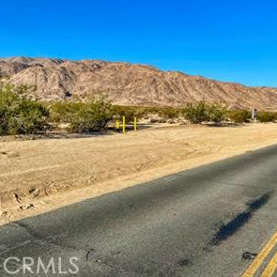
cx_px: 162
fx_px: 317
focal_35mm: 35
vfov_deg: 47.1
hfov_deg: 47.0
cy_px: 121
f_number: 1.6
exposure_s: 1/3731
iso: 32
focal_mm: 4.2
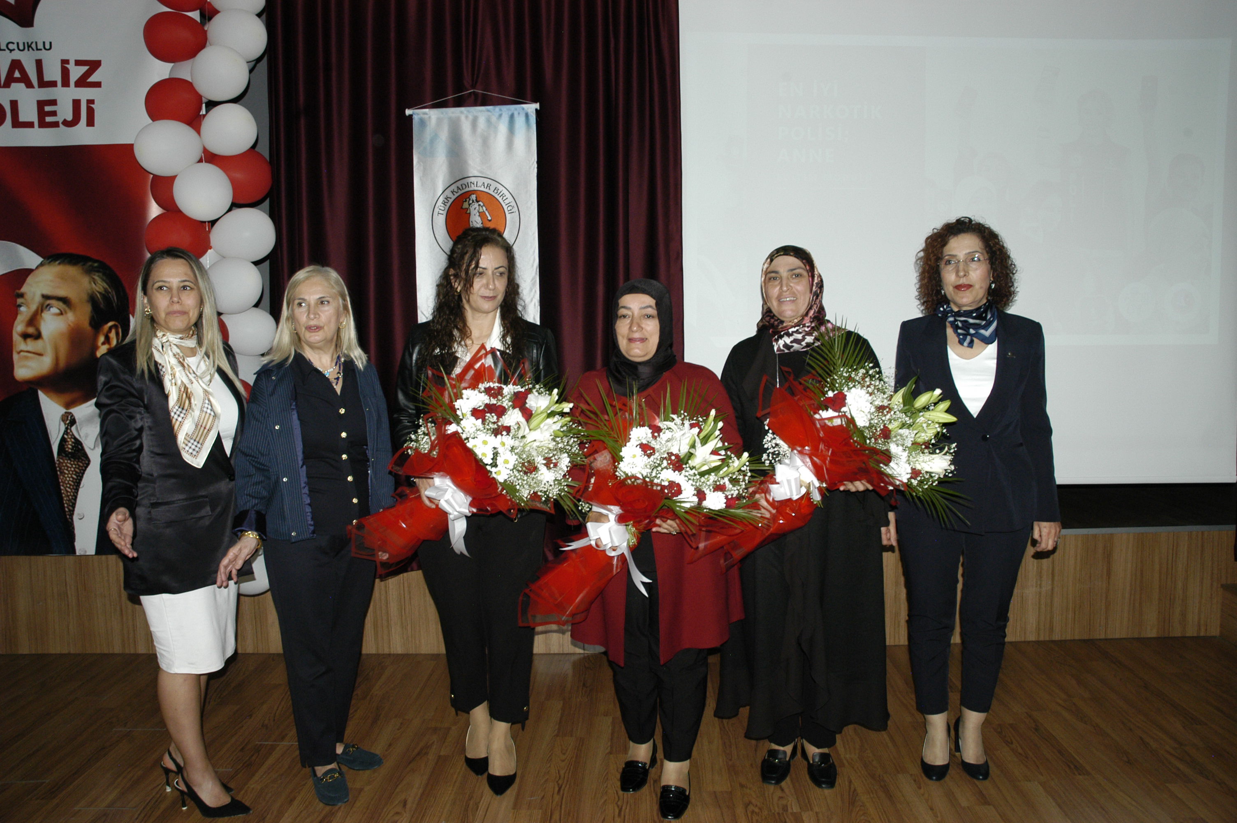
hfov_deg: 67.4
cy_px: 412
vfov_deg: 47.8
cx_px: 618
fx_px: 927
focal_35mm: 27
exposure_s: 1/60
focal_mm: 18
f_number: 6.3
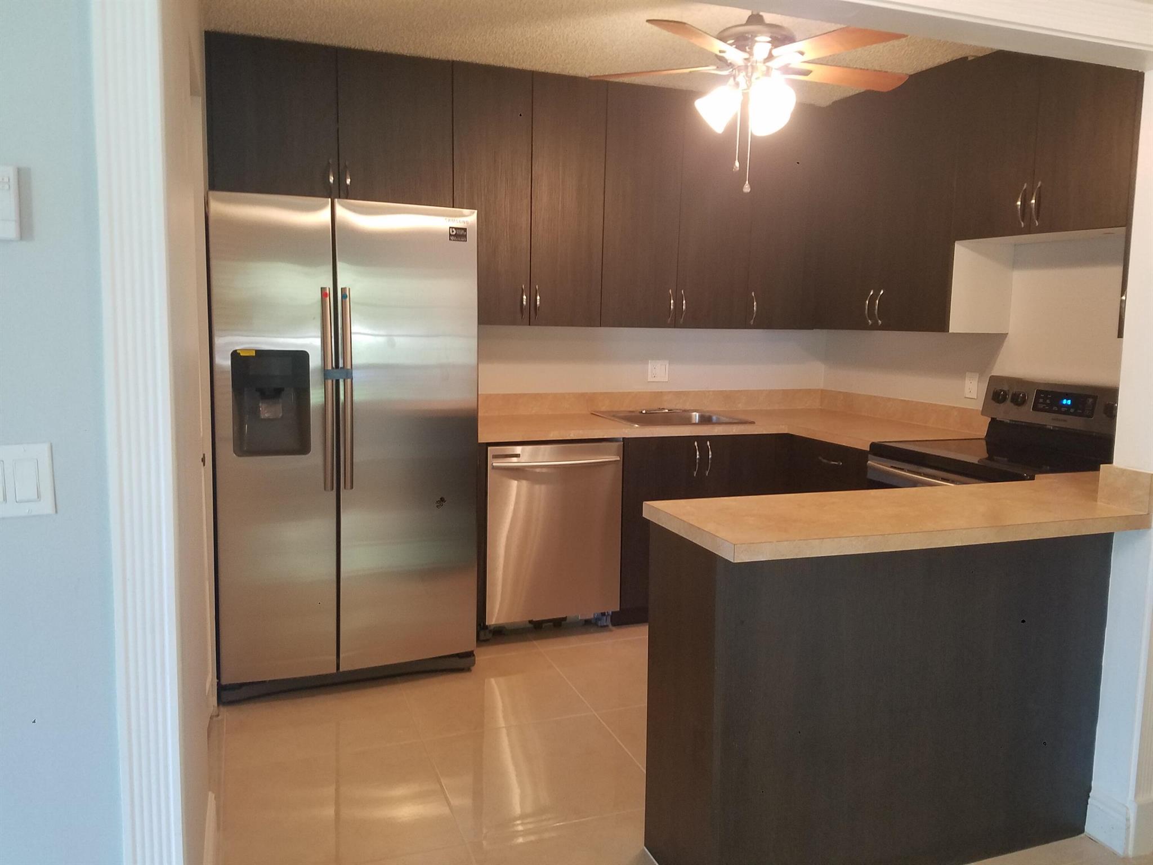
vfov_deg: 53.1
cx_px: 576
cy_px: 432
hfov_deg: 67.3
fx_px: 866
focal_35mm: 26
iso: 160
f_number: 1.7
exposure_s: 1/30
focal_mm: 4.2
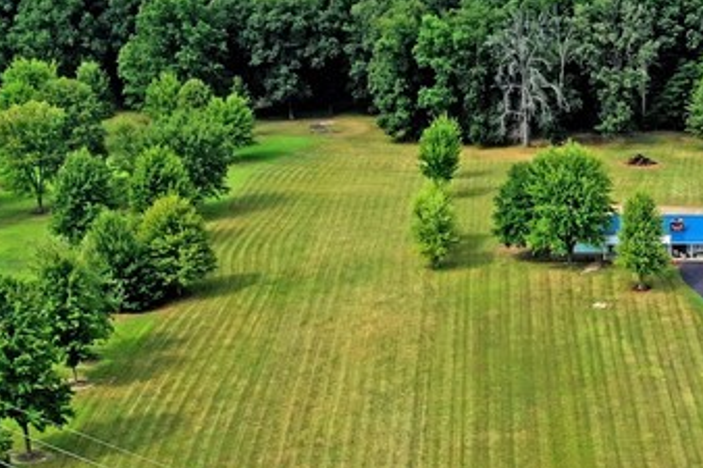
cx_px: 649
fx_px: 1757
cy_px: 518
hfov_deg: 22.0
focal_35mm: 90
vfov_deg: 14.8
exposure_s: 1/500
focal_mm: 10.26
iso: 100
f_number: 6.3
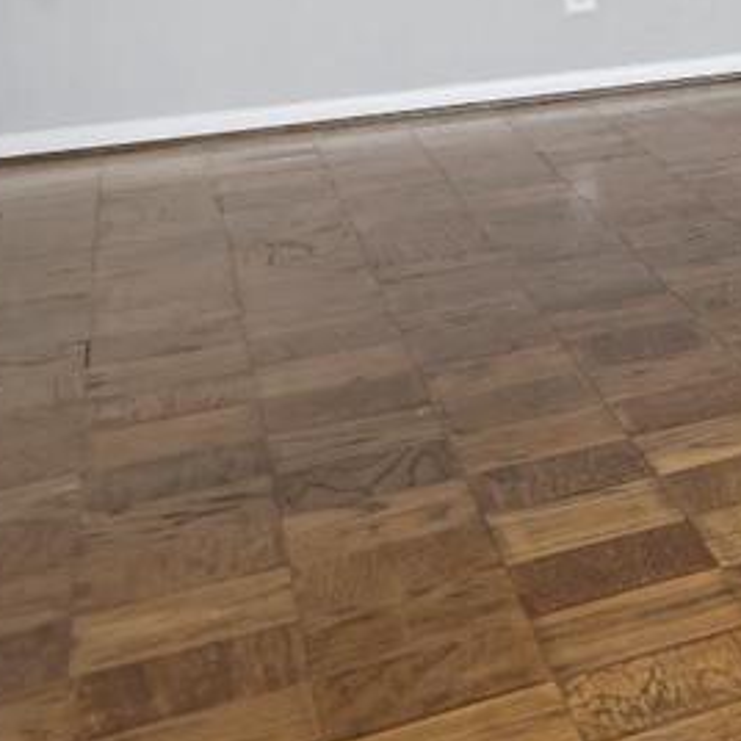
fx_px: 1768
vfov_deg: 21.1
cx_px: 1905
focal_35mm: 73
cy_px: -265
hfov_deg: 13.8
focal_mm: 16
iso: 800
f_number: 8
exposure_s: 1/60
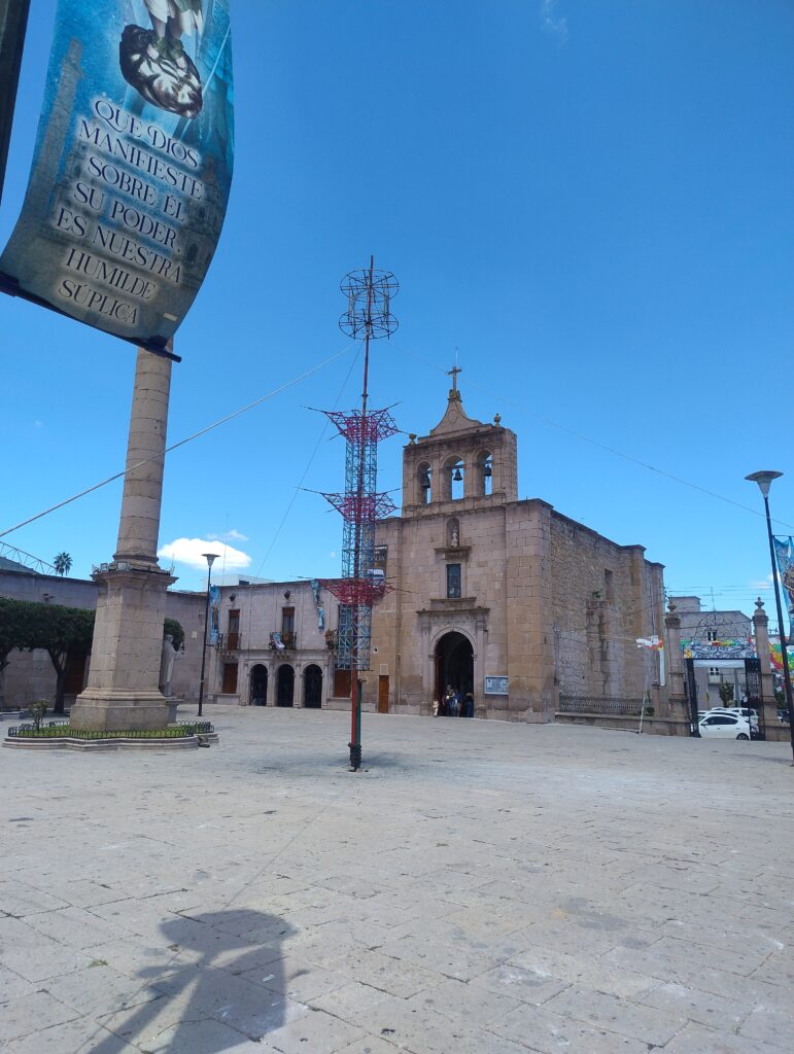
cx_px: 397
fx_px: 732
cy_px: 527
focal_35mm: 24
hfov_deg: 56.9
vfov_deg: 71.5
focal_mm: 5.56
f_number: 1.8
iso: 100
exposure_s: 1/570
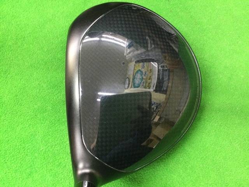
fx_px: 223
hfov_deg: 58.4
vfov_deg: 45.4
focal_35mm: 31
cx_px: 124
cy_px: 94
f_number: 2.4
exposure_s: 1/15
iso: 200
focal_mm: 3.3
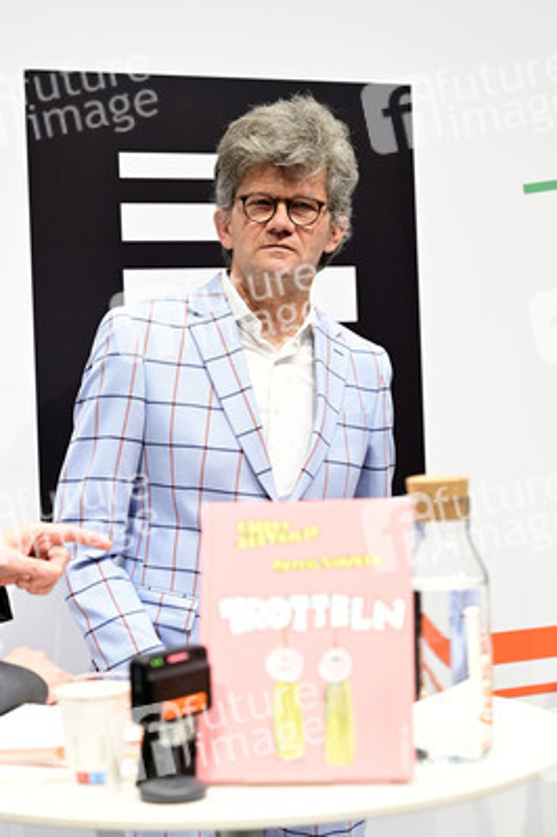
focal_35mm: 70
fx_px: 1627
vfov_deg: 28.9
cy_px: 418
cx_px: 278
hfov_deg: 19.4
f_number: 4
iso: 1250
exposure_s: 1/320
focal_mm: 70
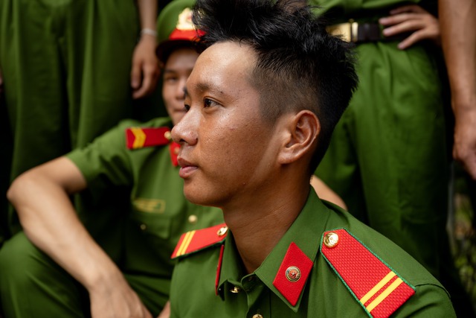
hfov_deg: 50.7
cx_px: 238
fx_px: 503
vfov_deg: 35.1
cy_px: 159
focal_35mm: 38
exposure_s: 1/500
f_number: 3.5
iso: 100
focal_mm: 38
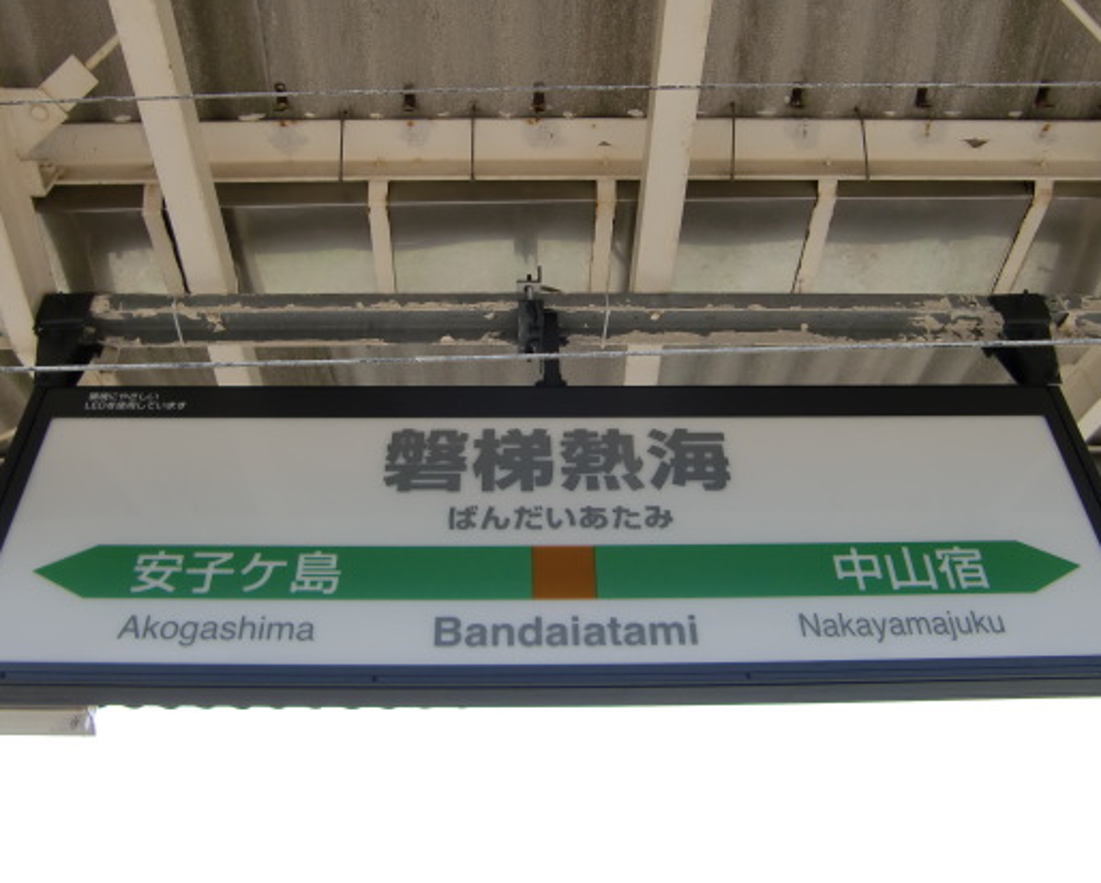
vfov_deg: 43.3
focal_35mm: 34
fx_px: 1109
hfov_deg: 52.8
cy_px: 388
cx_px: 544
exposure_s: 1/200
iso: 64
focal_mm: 4.9
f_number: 2.6
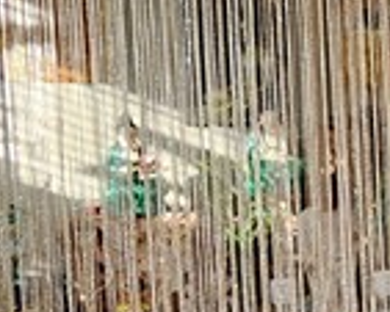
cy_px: 260
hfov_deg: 15.1
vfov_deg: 16.6
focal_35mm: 92
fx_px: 1063
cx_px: 863
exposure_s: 1/60
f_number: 2.2
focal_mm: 2.2
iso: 250
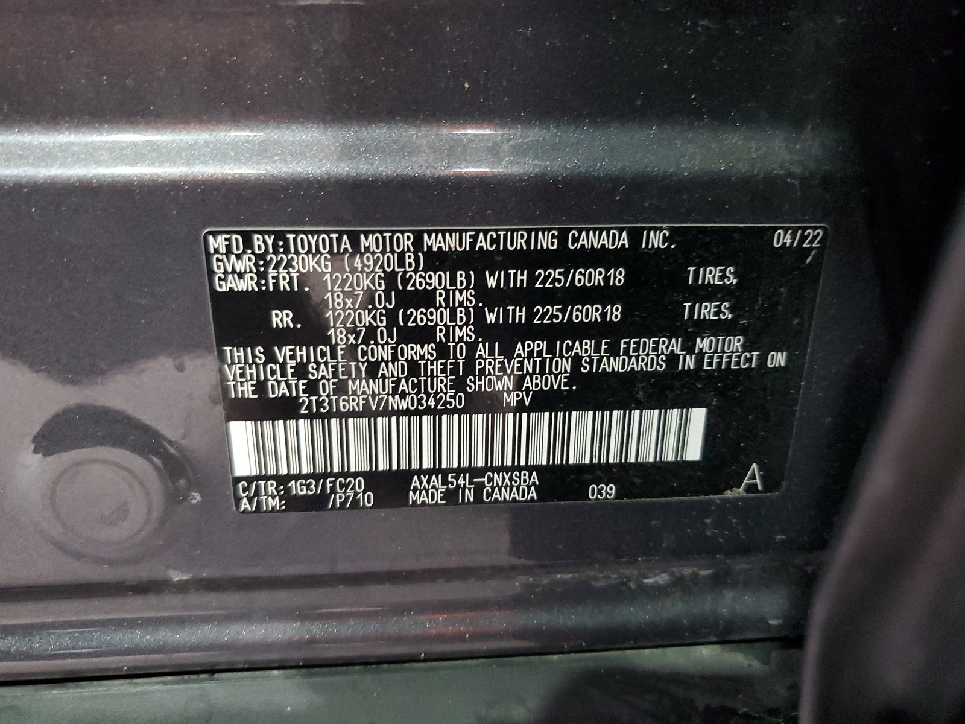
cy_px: 362
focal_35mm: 26
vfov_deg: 53.1
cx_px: 482
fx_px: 725
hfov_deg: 67.3
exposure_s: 1/17
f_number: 1.5
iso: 304
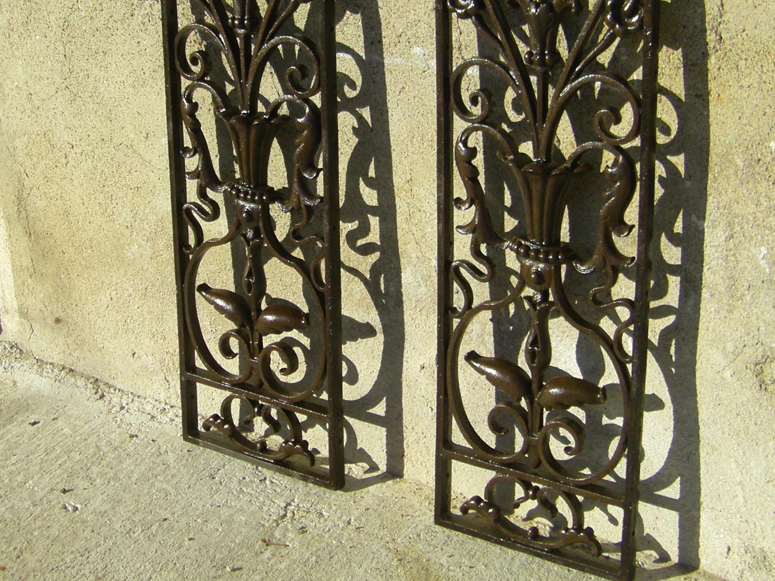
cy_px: 179
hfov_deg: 27.8
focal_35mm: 70
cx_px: 353
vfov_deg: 20.9
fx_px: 1567
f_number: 7
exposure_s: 1/200
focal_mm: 6.3
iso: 64
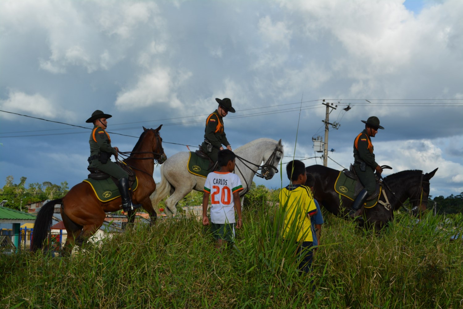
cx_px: 232
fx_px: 675
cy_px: 154
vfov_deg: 25.8
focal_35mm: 52
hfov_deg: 37.9
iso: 100
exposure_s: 1/250
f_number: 8
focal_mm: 35
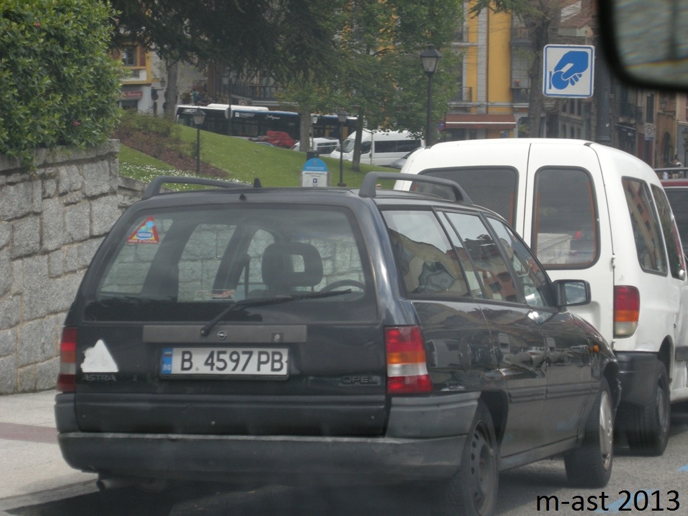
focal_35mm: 123
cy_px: 258
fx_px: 2445
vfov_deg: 12.0
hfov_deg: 16.0
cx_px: 344
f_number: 5.3
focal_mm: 26.3
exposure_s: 1/250
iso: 99
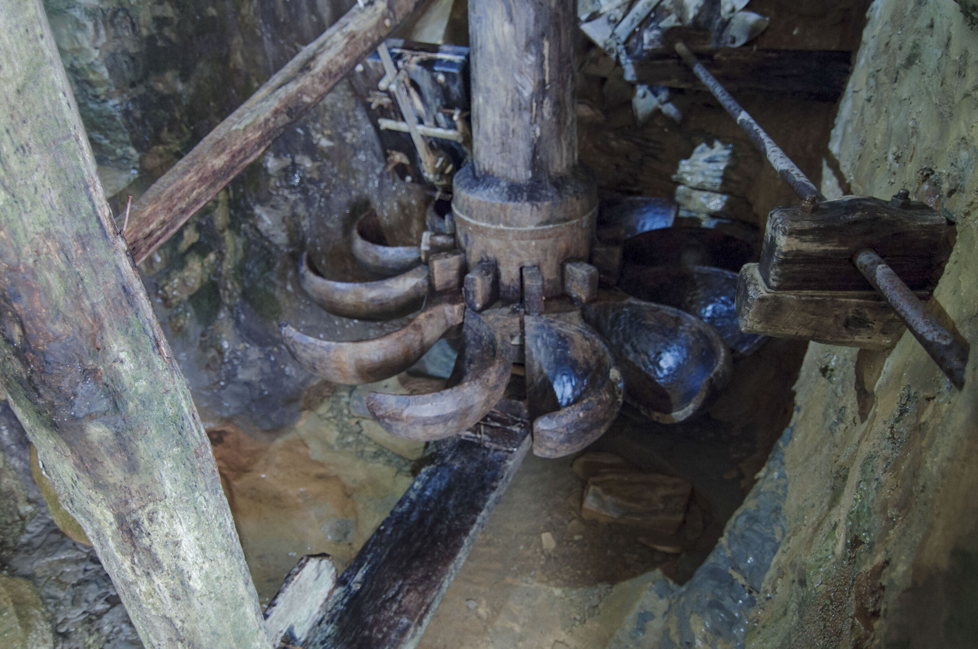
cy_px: 324
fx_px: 651
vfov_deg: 53.0
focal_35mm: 24
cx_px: 489
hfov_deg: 73.8
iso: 400
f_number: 2.8
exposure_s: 1/15
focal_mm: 16
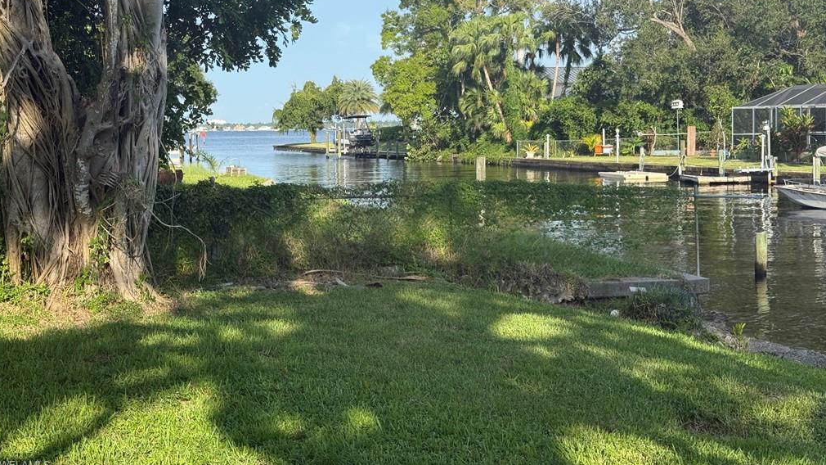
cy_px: 159
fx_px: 1161
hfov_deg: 39.2
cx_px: 409
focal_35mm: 53
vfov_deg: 22.5
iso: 64
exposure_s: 1/2415
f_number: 1.78
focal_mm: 6.76
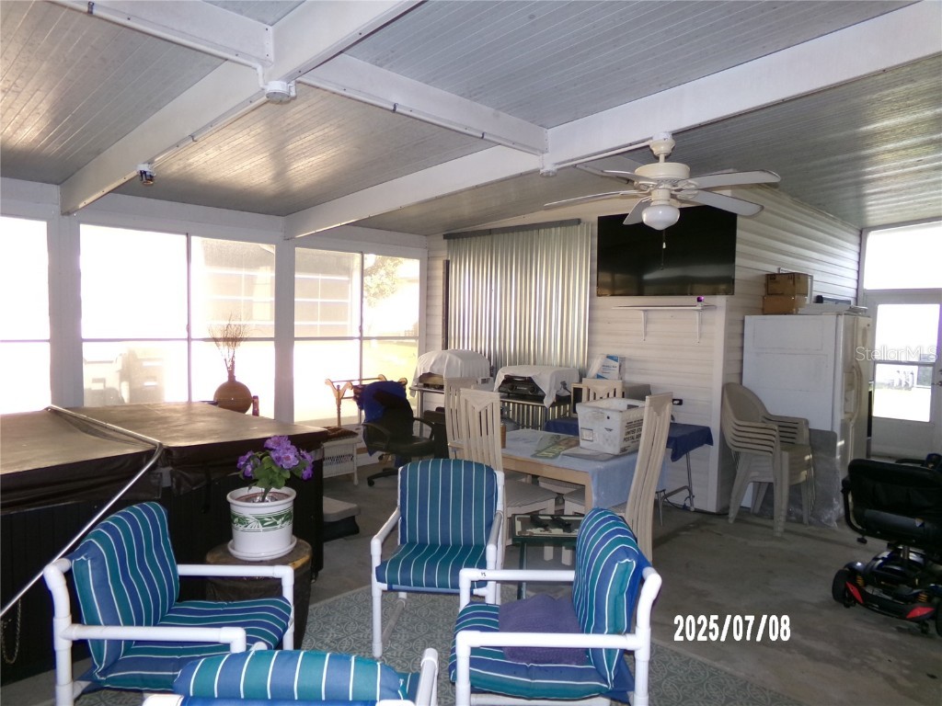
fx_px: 653
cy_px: 353
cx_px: 471
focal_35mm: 24
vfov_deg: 56.8
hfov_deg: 71.6
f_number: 3.7
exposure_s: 1/34
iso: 200
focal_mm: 4.3
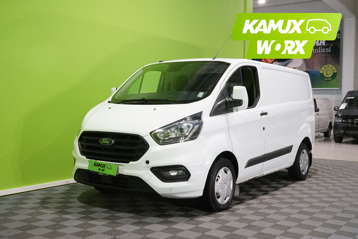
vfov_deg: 32.6
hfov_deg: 47.4
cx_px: 179
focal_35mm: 41
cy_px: 120
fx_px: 408
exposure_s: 1/20
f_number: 25
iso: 6400
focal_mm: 41
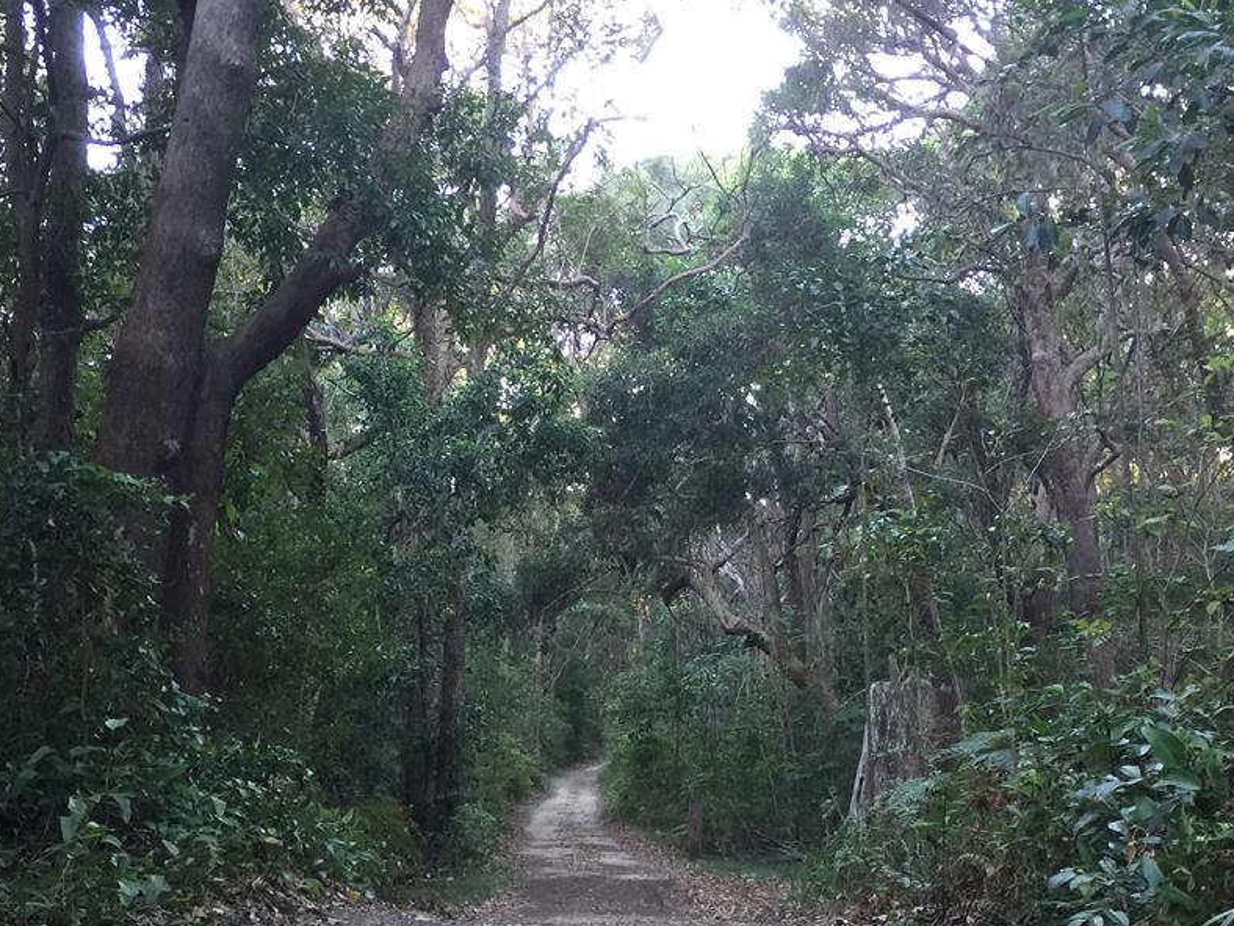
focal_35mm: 48
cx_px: 612
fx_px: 1711
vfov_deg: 30.0
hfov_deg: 39.7
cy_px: 628
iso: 50
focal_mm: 4.15
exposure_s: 1/17
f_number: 2.2
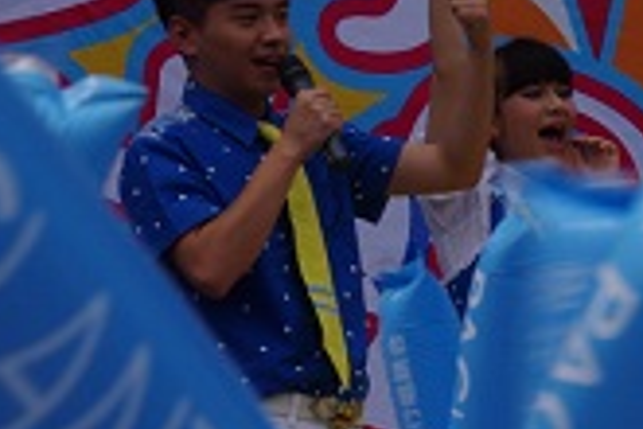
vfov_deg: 4.8
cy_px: 252
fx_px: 5161
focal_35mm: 289
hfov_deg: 7.0
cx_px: 959
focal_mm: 63
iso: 400
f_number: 16
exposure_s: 1/320
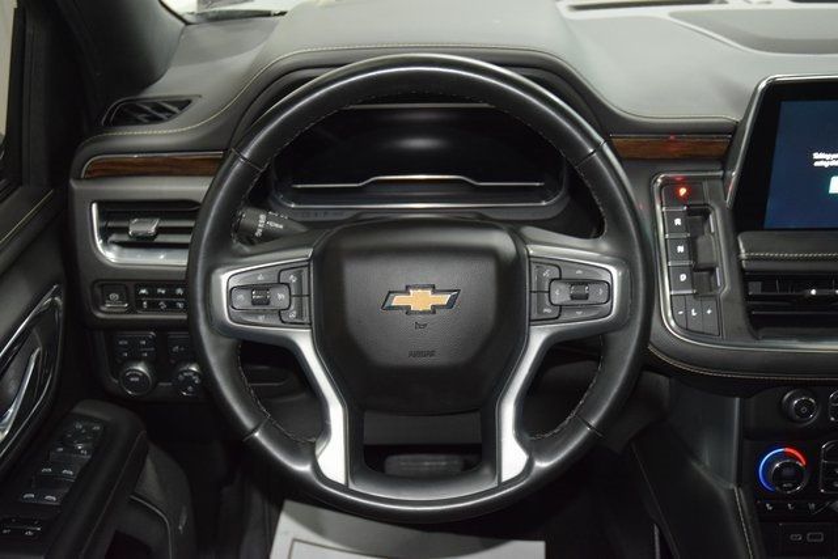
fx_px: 943
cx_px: 419
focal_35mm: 40
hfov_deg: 47.9
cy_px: 280
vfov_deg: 33.0
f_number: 3.8
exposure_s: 1/30
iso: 2500
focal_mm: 27
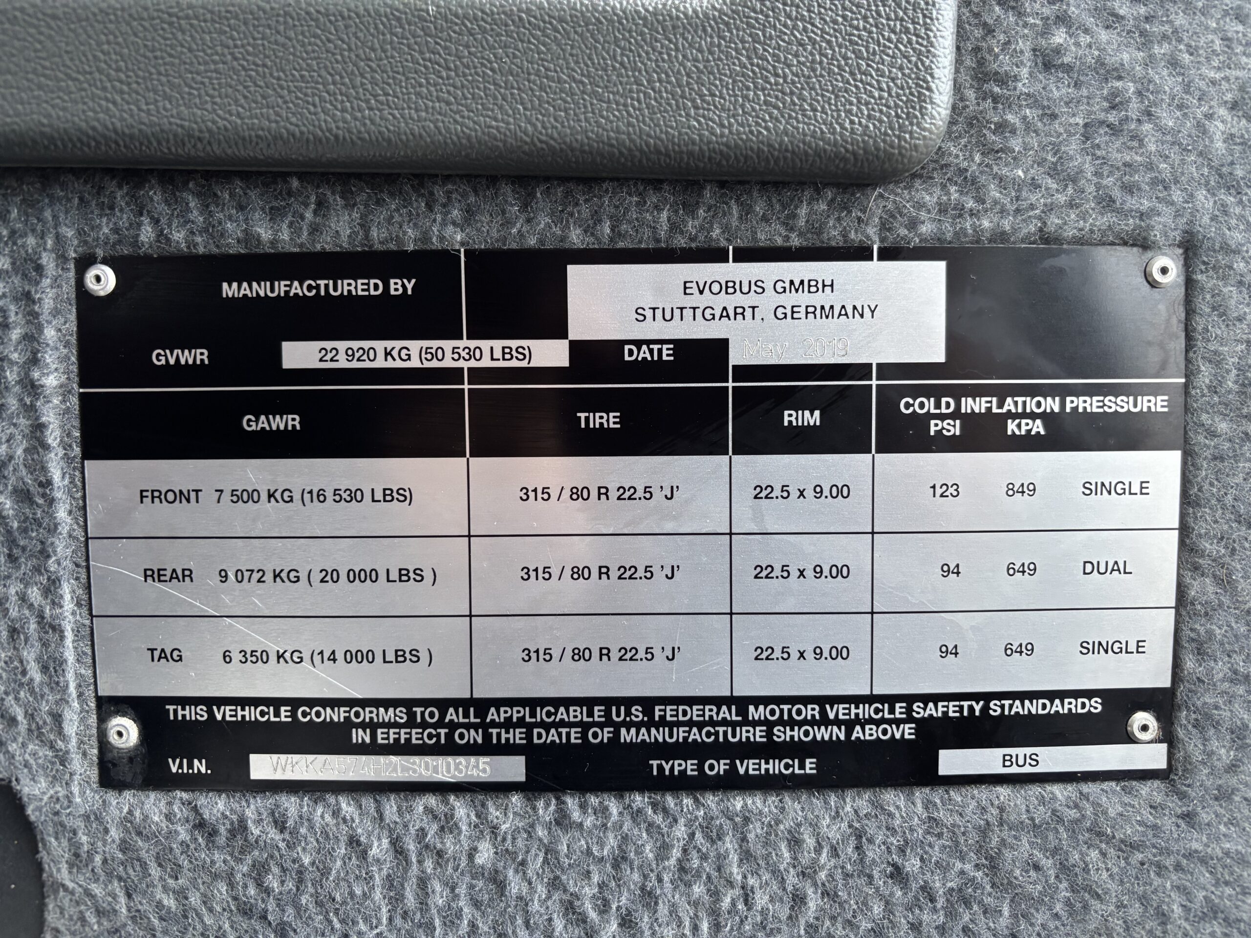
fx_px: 940
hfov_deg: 67.3
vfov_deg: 53.1
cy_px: 469
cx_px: 626
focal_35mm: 26
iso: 200
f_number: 1.6
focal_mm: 5.96
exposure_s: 1/60
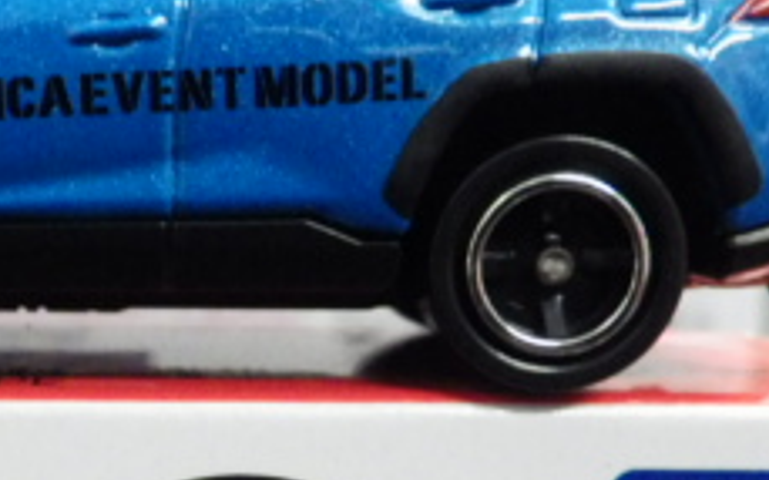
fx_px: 1550
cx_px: 101
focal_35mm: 74
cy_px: 450
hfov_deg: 27.0
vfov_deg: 17.3
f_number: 3.1
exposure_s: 1/30
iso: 800
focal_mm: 4.4
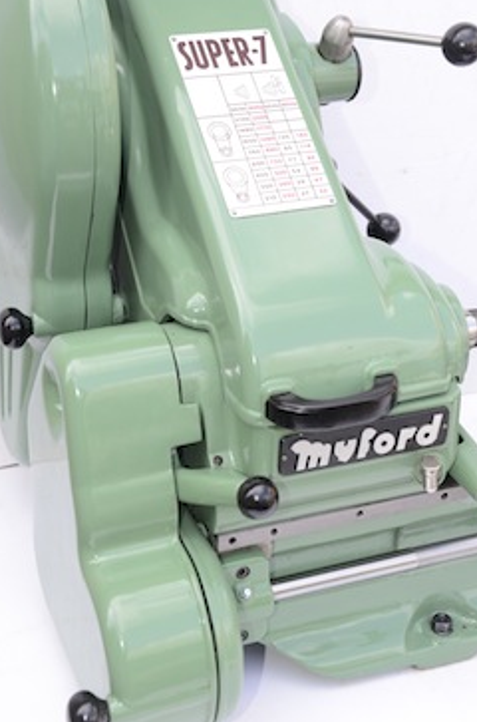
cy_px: 320
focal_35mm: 64
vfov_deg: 31.5
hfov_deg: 21.1
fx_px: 1279
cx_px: 227
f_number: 10
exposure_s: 1/250
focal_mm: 38
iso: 1000
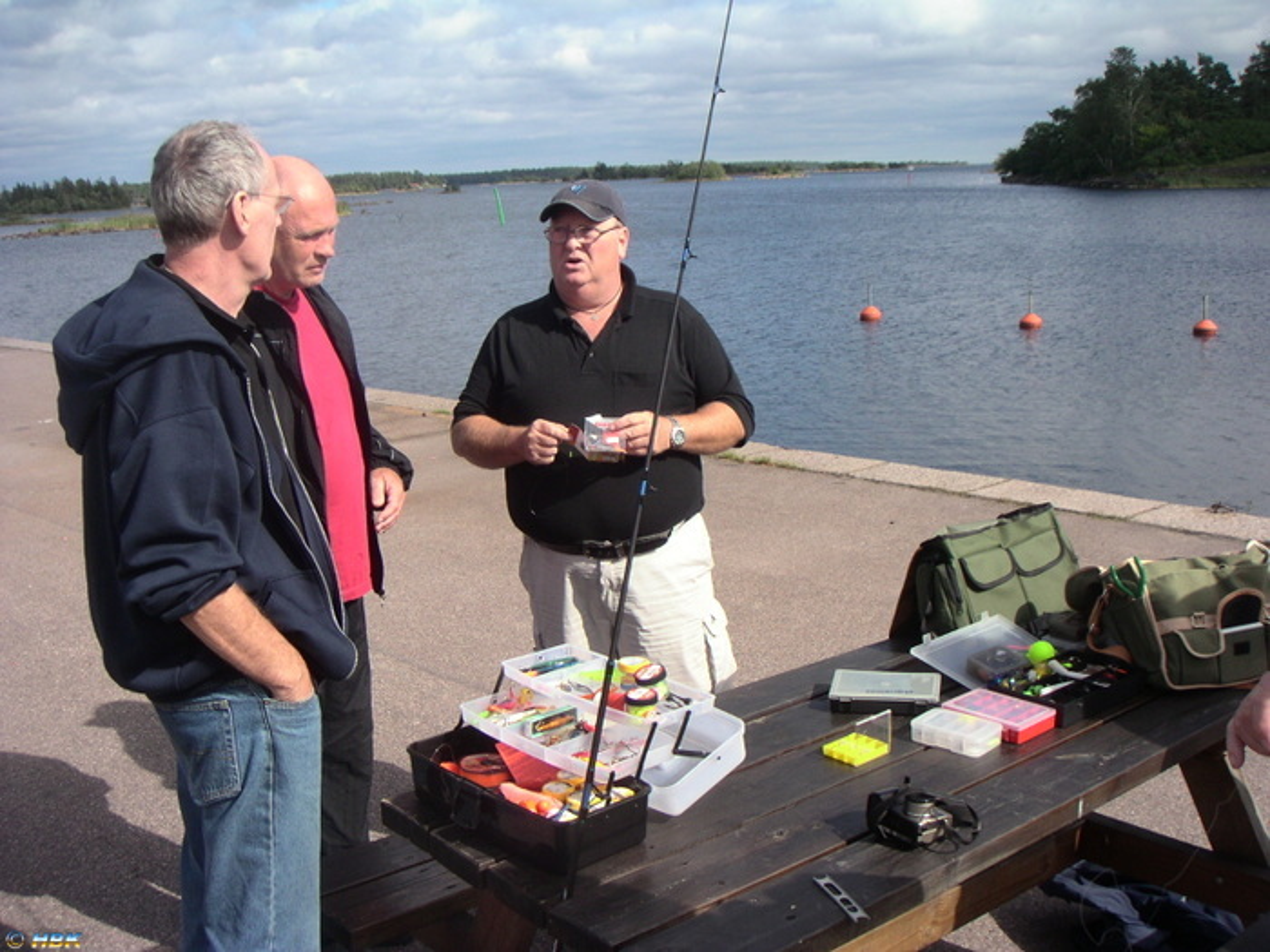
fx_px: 1394
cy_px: 476
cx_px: 635
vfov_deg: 37.7
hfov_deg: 49.0
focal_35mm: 38
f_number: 2.8
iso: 50
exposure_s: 1/750
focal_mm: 6
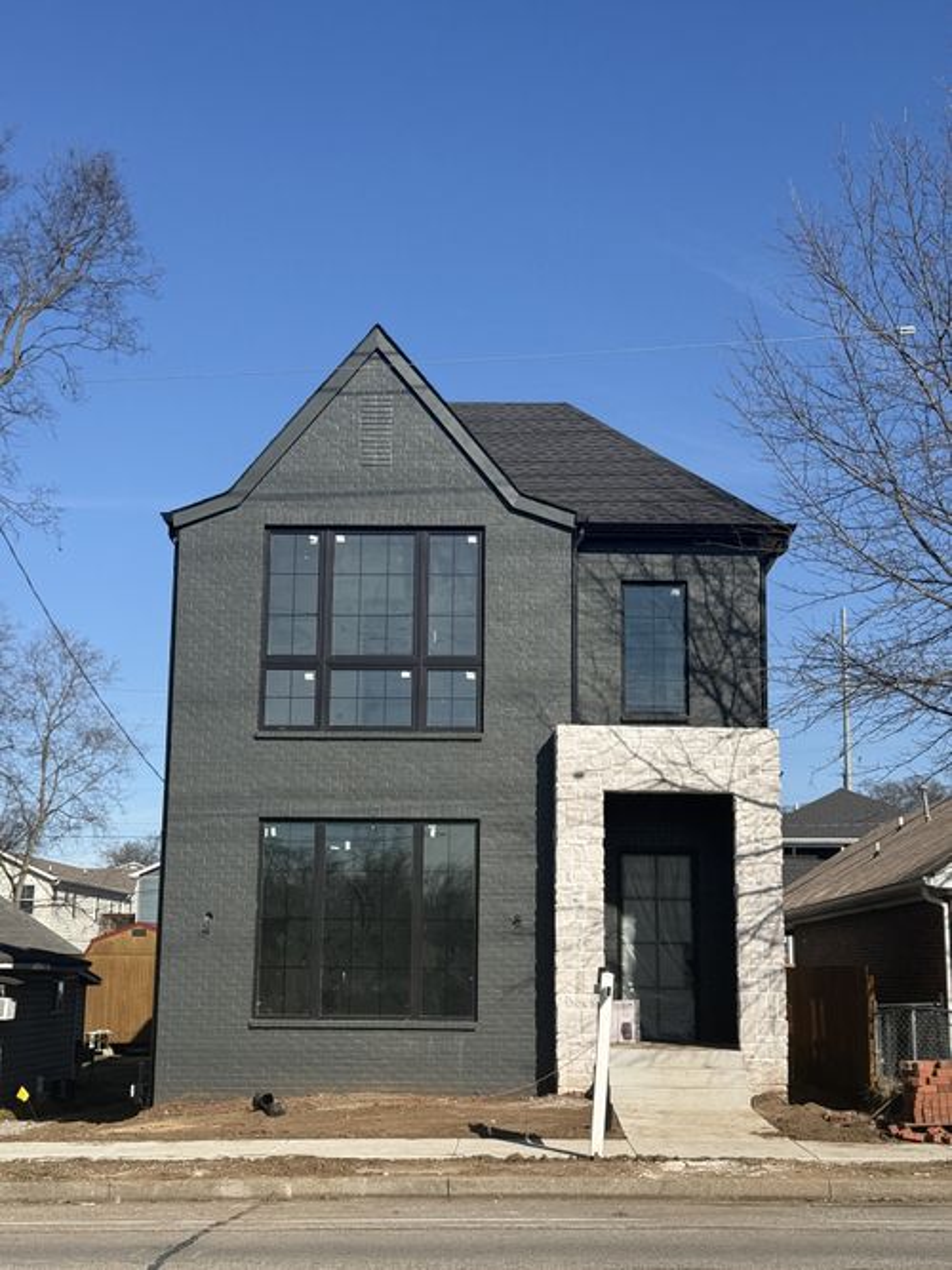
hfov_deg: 30.3
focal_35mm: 48
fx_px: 1761
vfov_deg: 39.7
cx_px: 476
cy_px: 635
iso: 100
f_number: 1.78
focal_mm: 6.76
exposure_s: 1/7874
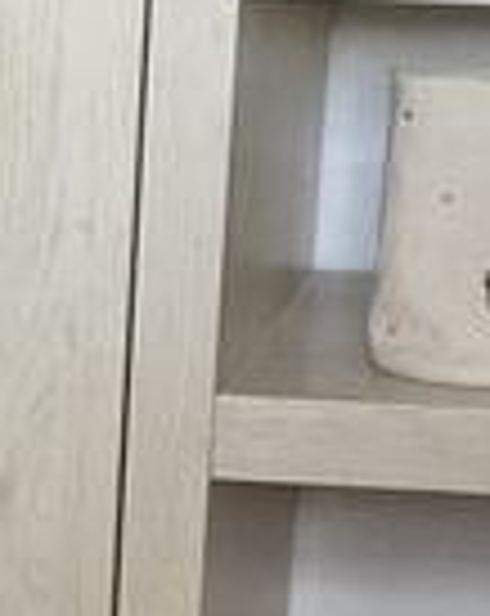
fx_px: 3638
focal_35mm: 200
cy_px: 863
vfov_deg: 9.5
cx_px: -184
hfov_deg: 7.6
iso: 500
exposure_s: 1/30
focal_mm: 3.99
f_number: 1.8
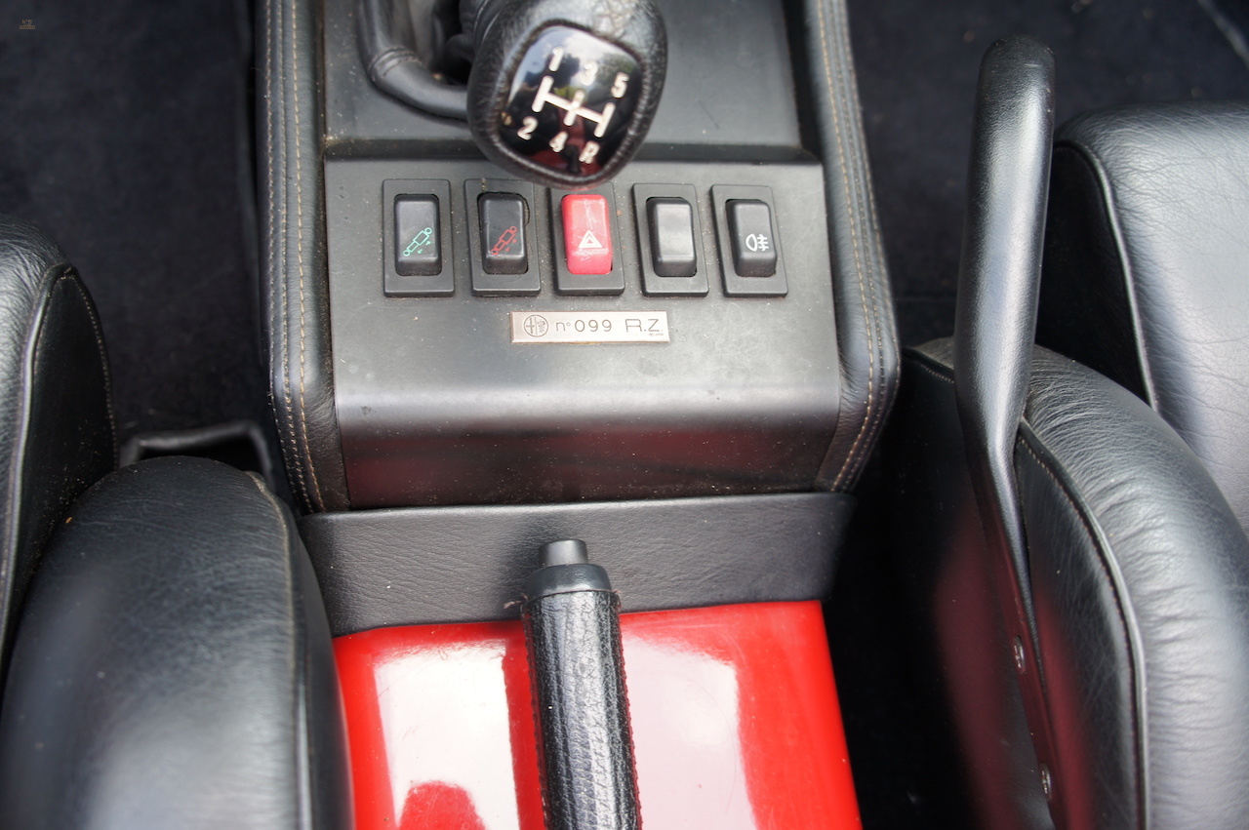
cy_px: 415
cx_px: 624
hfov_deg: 62.0
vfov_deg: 43.5
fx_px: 1040
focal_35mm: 30
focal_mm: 20
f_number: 4
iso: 200
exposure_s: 1/60
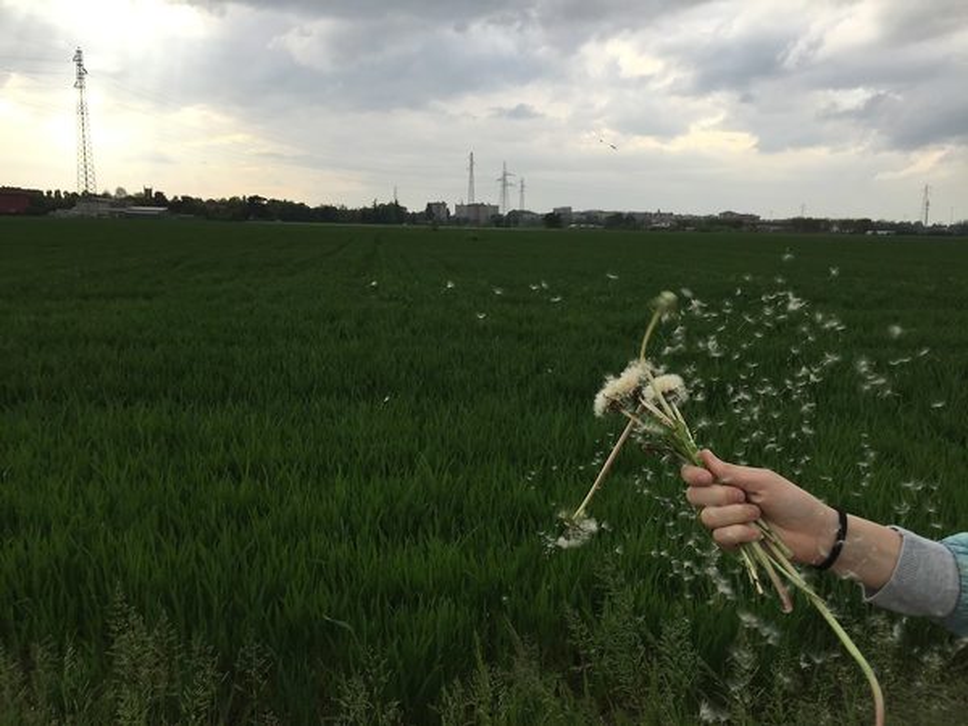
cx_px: 484
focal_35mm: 29
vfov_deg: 48.2
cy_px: 363
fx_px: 811
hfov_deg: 61.7
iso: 32
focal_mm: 4.15
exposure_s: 1/694
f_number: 2.2
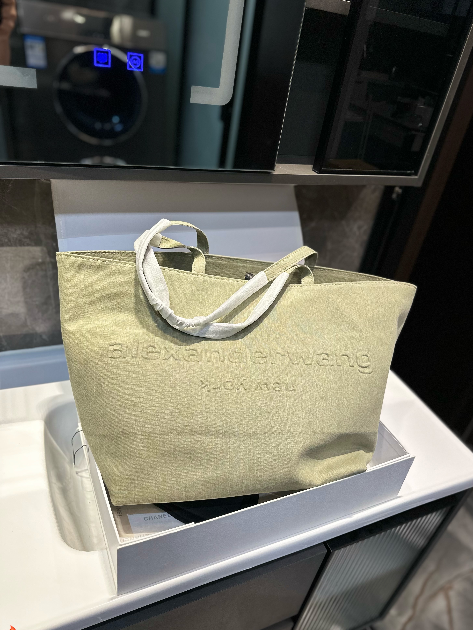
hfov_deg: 54.9
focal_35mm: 25
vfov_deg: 69.4
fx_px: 455
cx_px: 246
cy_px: 319
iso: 160
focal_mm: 6.86
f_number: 1.78
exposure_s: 1/100
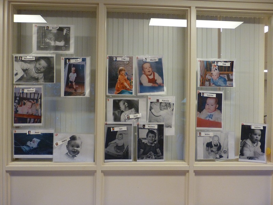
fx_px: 213
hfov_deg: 65.3
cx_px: 136
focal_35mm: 27
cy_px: 102
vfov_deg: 51.4
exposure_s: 1/25
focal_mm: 4.8
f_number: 3.4
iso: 400
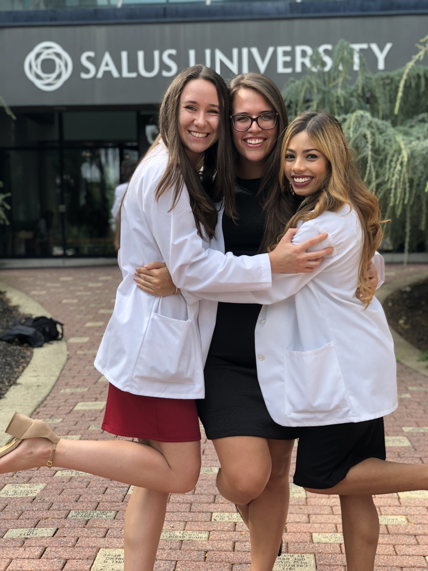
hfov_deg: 28.0
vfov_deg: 36.8
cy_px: 286
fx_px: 857
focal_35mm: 52
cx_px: 214
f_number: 2.4
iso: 16
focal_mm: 6
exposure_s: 1/245
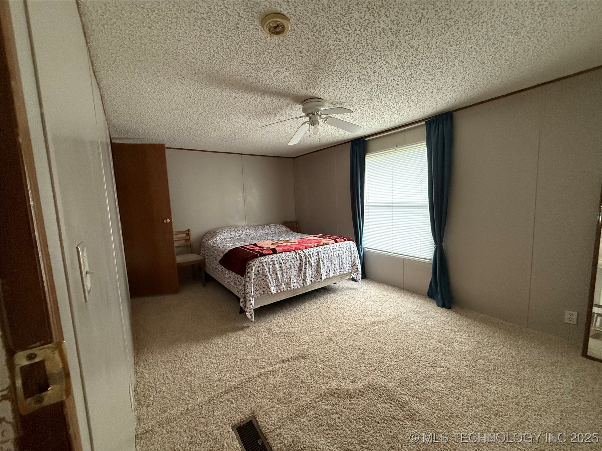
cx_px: 301
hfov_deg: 102.1
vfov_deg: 85.7
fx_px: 243
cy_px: 226
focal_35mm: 14
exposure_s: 1/120
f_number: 2.2
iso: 500
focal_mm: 2.22
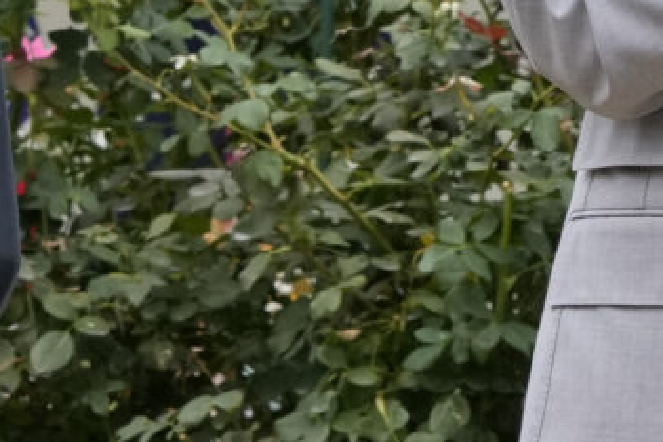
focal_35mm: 735
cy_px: 115
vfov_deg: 1.9
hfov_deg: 2.8
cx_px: -720
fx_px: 13535
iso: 800
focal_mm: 100
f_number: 10
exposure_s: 1/400
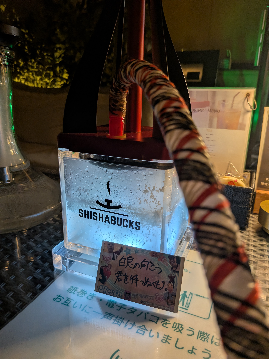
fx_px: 249
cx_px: 134
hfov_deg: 56.8
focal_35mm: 24
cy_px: 180
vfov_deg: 71.6
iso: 96
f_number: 1.7
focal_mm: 4.53
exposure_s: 1/62.6
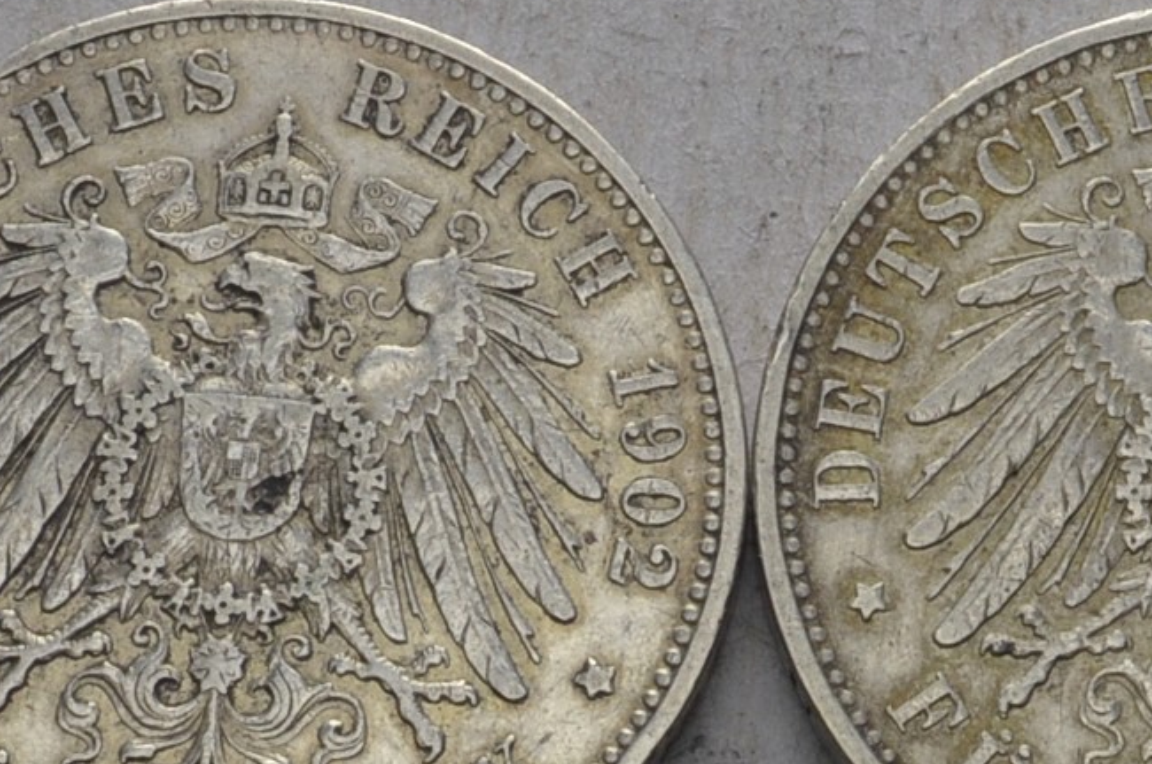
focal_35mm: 165
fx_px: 5268
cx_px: 741
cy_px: 1108
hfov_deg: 12.5
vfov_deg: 8.1
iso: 400
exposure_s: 1/250
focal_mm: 29
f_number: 14
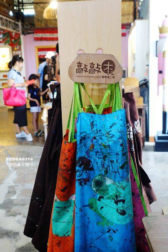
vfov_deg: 45.4
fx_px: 301
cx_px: 84
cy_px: 126
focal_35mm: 43
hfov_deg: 31.2
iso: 800
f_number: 2.8
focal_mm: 15.74
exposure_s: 1/40
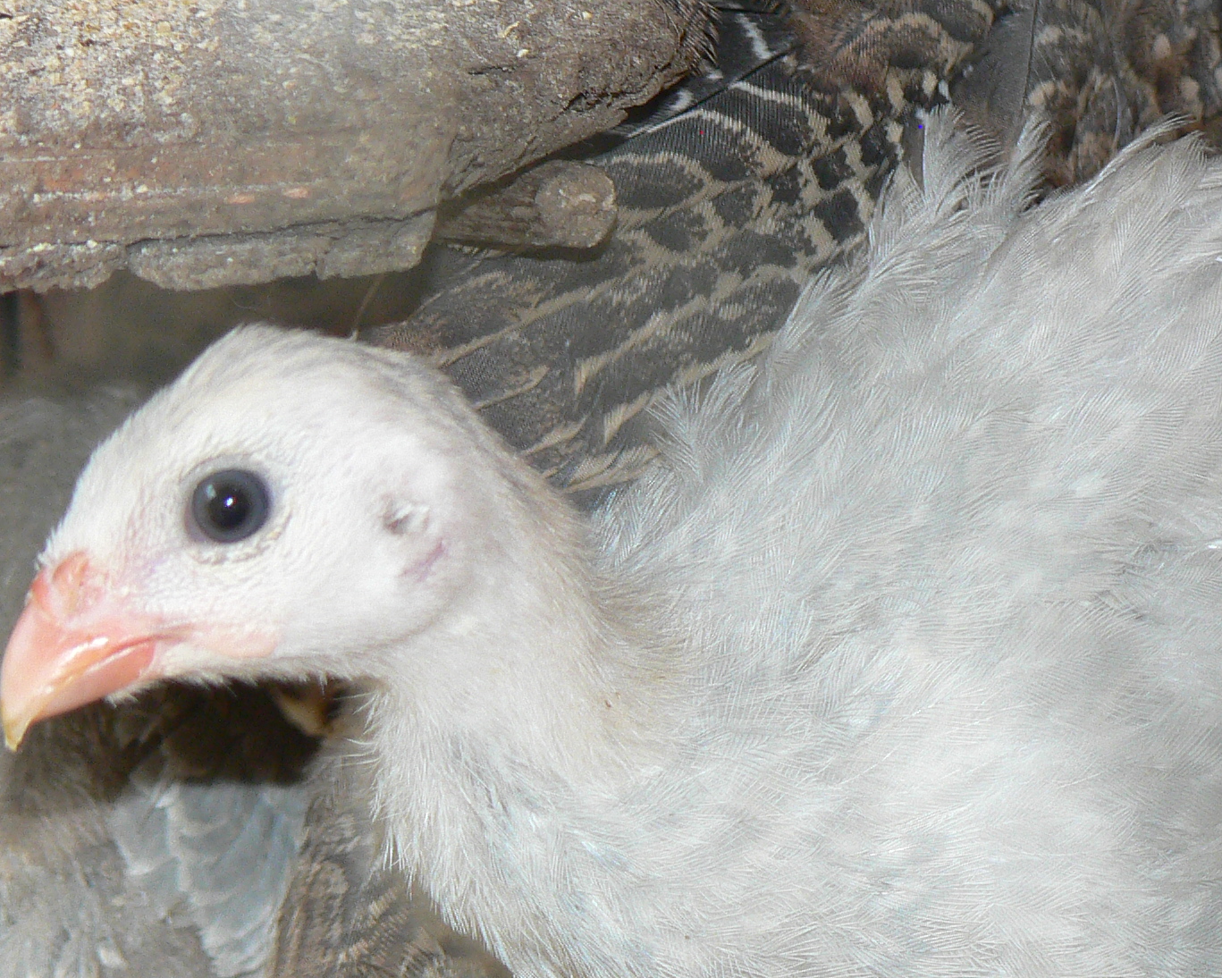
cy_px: 814
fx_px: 8066
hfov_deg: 8.7
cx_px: 636
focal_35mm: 223
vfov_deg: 6.9
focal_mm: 20.3
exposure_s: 1/60
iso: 100
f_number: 3.2
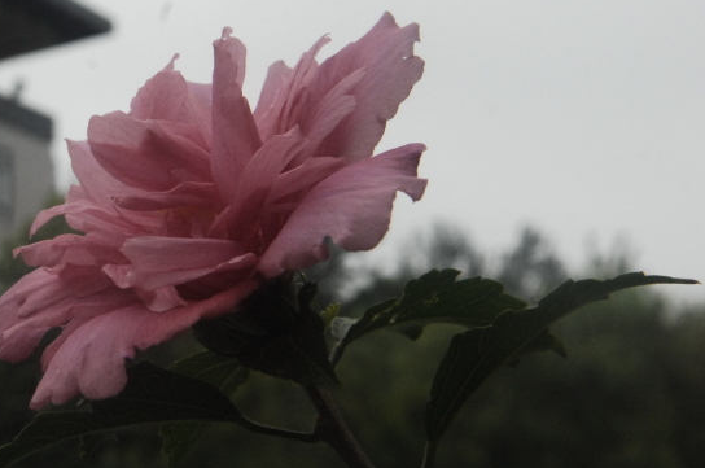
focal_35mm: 96
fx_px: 1877
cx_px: 43
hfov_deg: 20.7
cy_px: 124
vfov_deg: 14.2
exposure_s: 1/640
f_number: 12
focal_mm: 34
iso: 800
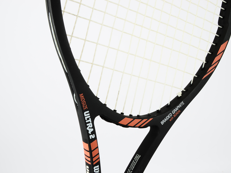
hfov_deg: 41.2
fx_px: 307
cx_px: 128
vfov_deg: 31.5
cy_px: 87
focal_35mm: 46
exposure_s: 1/160
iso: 100
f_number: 16
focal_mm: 28
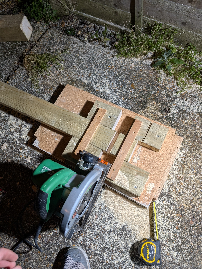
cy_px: 134
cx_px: 101
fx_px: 186
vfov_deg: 71.5
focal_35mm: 24
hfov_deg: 56.9
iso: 21
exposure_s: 1/92.5
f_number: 1.68
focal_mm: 6.9
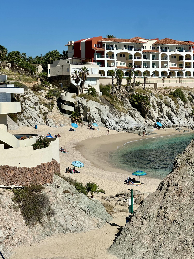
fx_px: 575
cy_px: 130
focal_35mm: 77
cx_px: 97
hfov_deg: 19.1
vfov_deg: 25.3
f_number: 2.8
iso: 32
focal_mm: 9
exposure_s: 1/1876
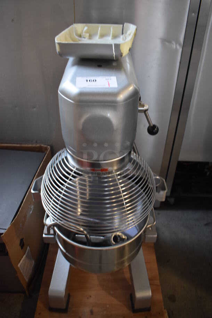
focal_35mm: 27
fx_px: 238
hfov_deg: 48.0
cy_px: 159
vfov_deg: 67.3
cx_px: 106
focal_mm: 18
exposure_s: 1/125
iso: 1250
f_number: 3.5
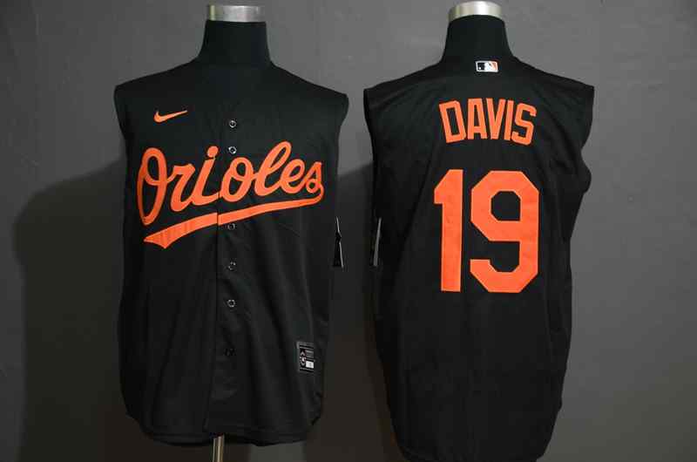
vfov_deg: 18.1
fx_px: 1449
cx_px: 348
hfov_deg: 27.0
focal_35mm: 75
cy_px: 231
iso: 100
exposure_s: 2
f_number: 4.8
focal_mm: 50
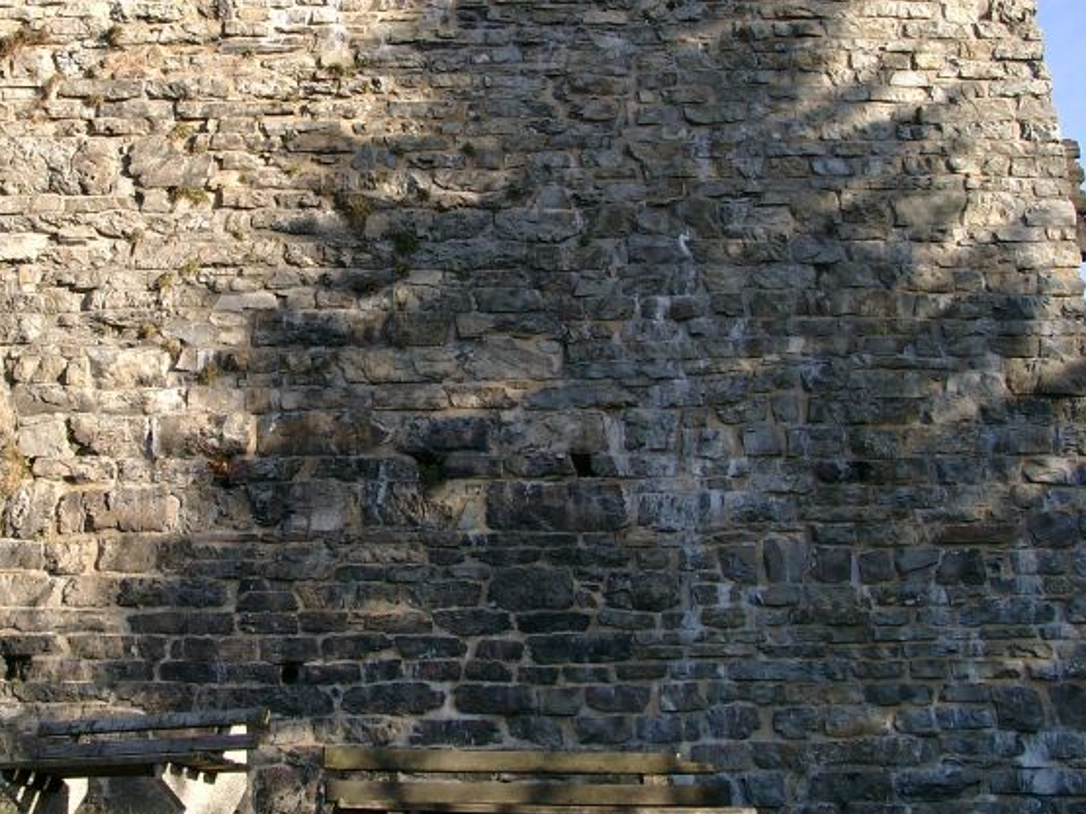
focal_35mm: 49
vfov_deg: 29.5
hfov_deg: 38.5
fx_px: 1537
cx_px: 364
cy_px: 272
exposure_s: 1/236
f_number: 4
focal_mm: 7.13
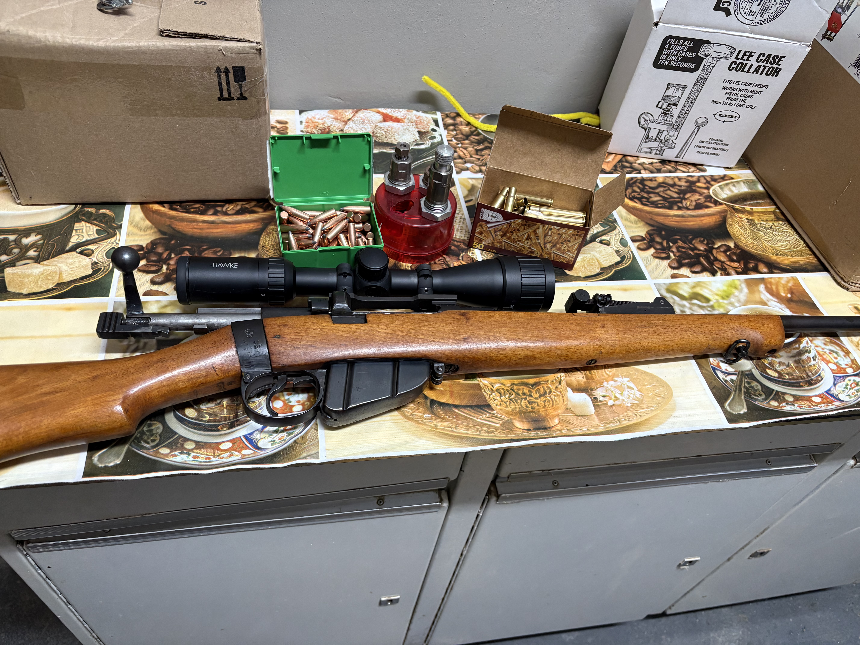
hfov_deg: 67.3
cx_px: 430
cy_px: 322
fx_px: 646
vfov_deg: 53.1
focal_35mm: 26
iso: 200
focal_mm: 5.96
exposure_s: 1/50
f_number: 1.6
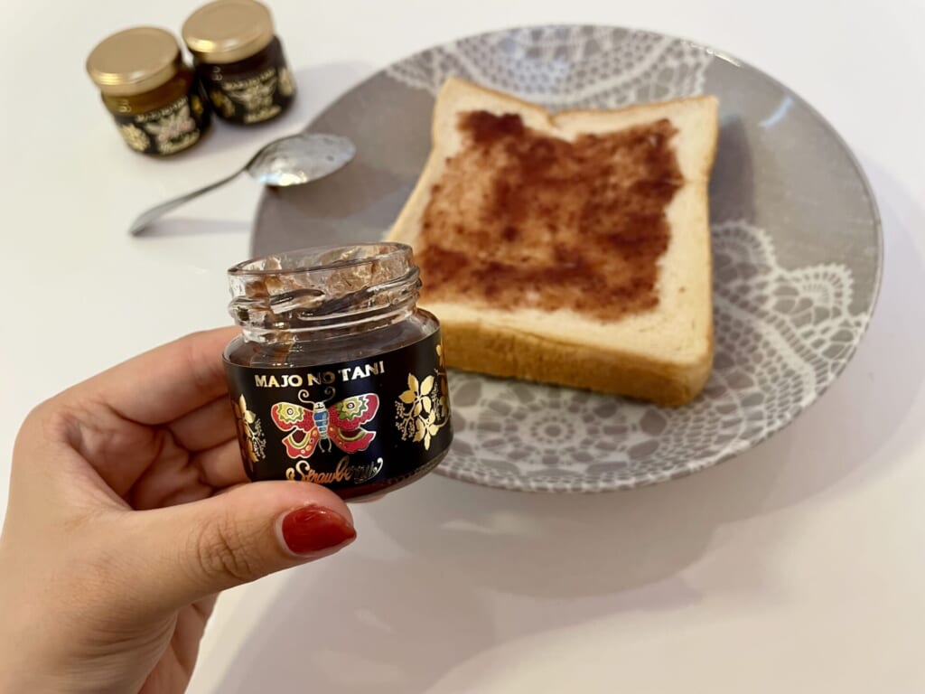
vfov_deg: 53.1
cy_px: 347
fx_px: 695
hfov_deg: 67.3
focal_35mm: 26
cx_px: 462
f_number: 1.6
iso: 250
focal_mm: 4.2
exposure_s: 1/60
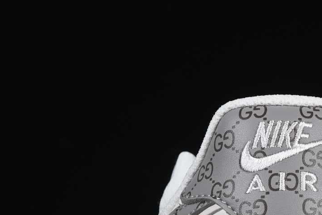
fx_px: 2612
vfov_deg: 4.7
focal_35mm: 292
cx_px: 427
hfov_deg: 7.0
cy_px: 220
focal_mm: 50
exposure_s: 1/80
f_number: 8
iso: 160
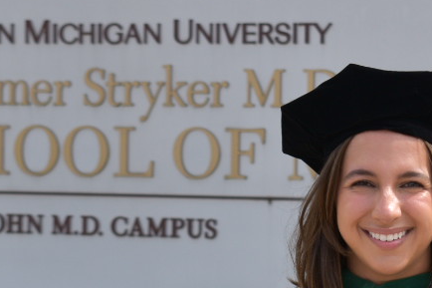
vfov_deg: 7.0
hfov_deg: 10.5
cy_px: 204
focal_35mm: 196
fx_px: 2349
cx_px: 351
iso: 160
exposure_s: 1/500
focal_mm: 35
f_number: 4.5
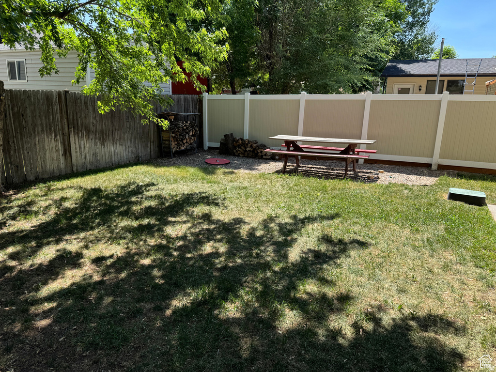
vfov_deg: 56.8
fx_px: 344
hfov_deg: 71.6
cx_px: 248
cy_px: 186
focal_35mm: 24
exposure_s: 1/1366
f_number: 1.78
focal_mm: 6.76
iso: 80
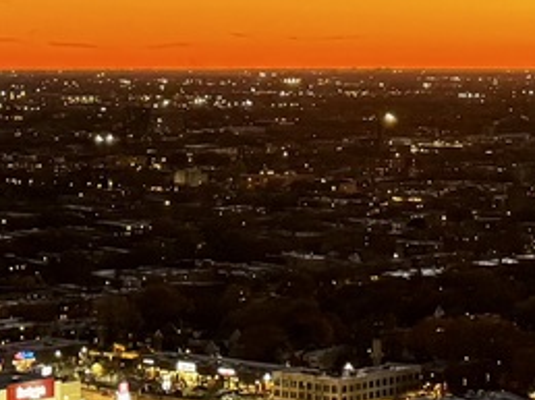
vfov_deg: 11.0
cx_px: 363
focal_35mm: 134
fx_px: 2069
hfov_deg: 14.7
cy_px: 23
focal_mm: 6.76
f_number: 1.78
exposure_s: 1/60
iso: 800
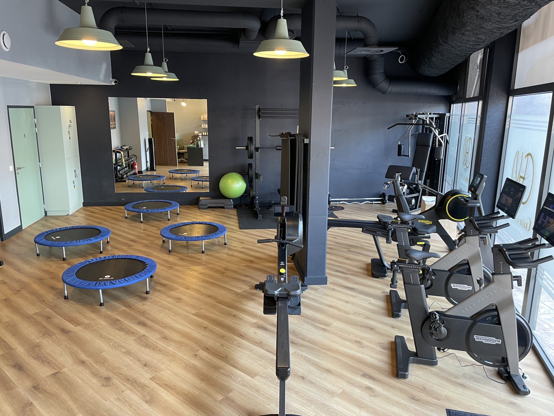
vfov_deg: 53.1
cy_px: 208
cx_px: 277
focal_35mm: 26
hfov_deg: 67.3
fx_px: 416
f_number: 1.6
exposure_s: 1/62
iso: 125
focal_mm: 4.2
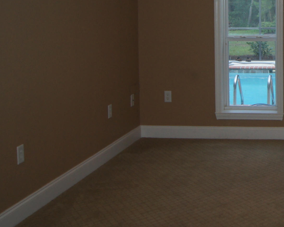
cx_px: 317
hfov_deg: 27.0
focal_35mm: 64
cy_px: 26
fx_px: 538
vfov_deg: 23.3
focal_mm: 18
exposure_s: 1/160
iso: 500
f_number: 4.5
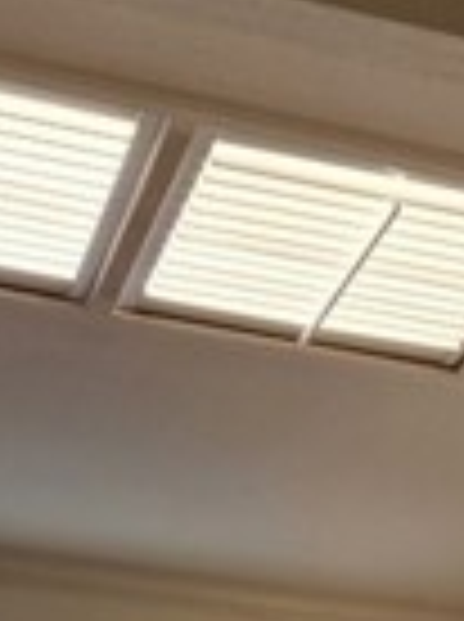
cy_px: 1188
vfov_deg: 15.3
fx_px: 1918
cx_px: 482
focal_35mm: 107
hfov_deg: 13.6
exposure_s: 1/120
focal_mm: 5.4
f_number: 1.8
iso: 64
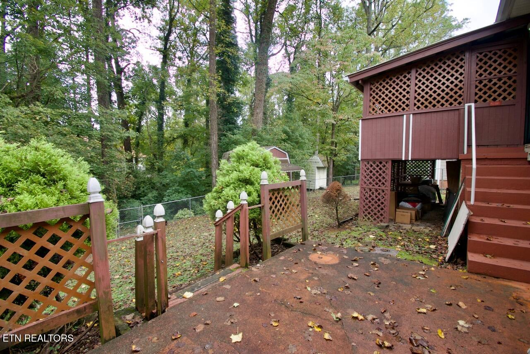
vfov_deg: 77.4
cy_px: 177
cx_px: 265
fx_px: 221
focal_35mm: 15
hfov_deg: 100.4
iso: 400
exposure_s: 1/200
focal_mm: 10
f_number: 7.1
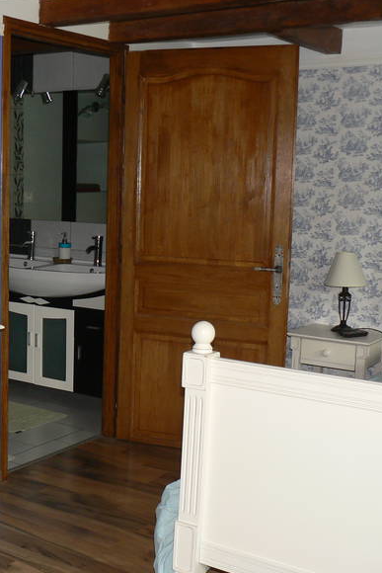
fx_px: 811
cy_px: 288
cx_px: 41
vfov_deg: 38.9
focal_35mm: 51
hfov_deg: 25.7
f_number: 2.8
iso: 100
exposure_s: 1/30
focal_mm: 6
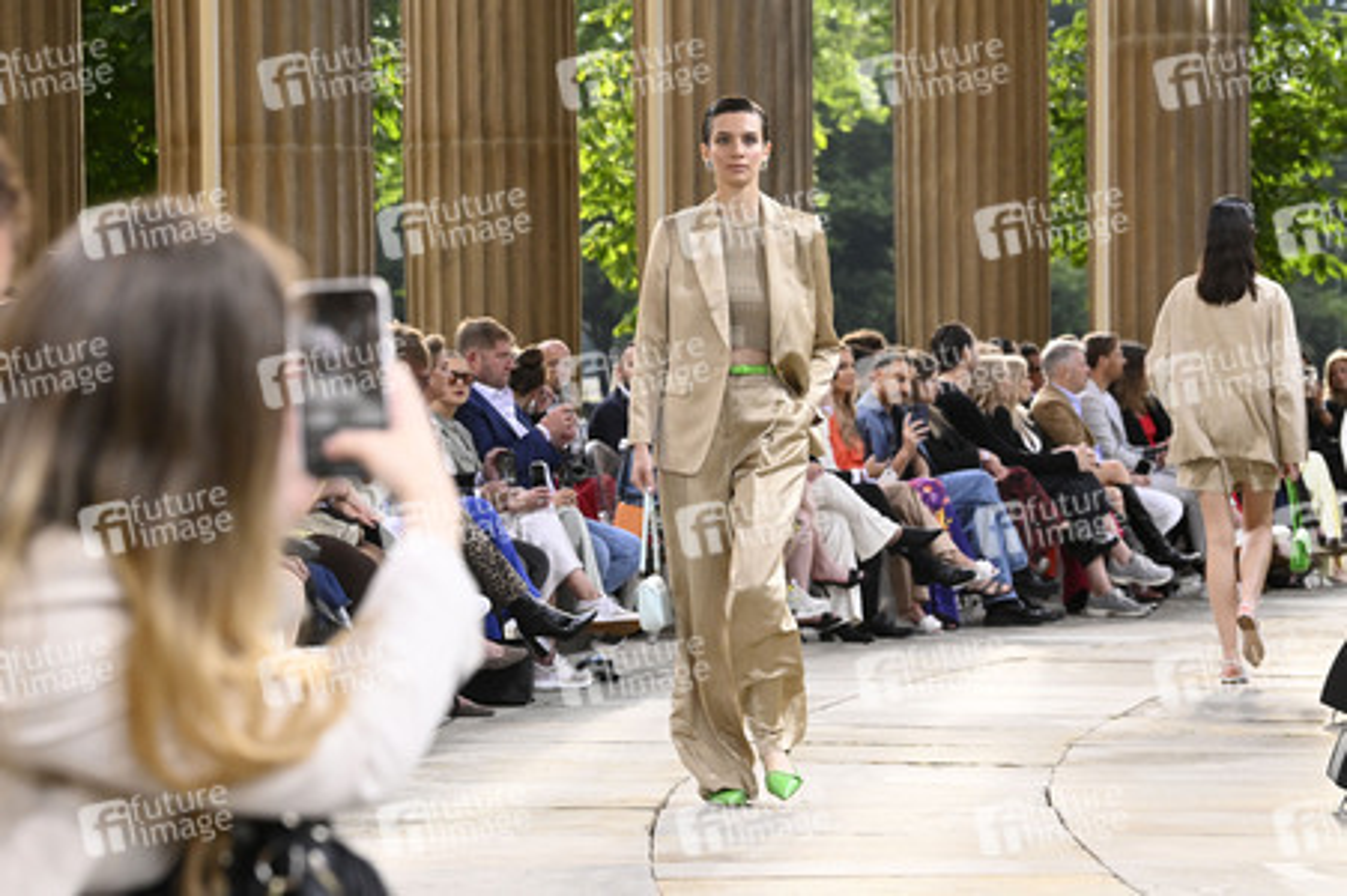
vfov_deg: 11.4
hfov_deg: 17.1
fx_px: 4487
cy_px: 448
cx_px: 674
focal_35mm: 120
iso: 3200
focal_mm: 120
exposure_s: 1/1250
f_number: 7.1
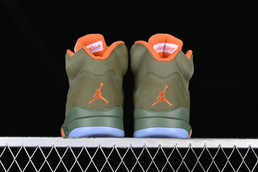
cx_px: 129
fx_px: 537
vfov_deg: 18.2
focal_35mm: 75
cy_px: 86
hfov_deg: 27.0
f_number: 6.3
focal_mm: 50
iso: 160
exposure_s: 1/60
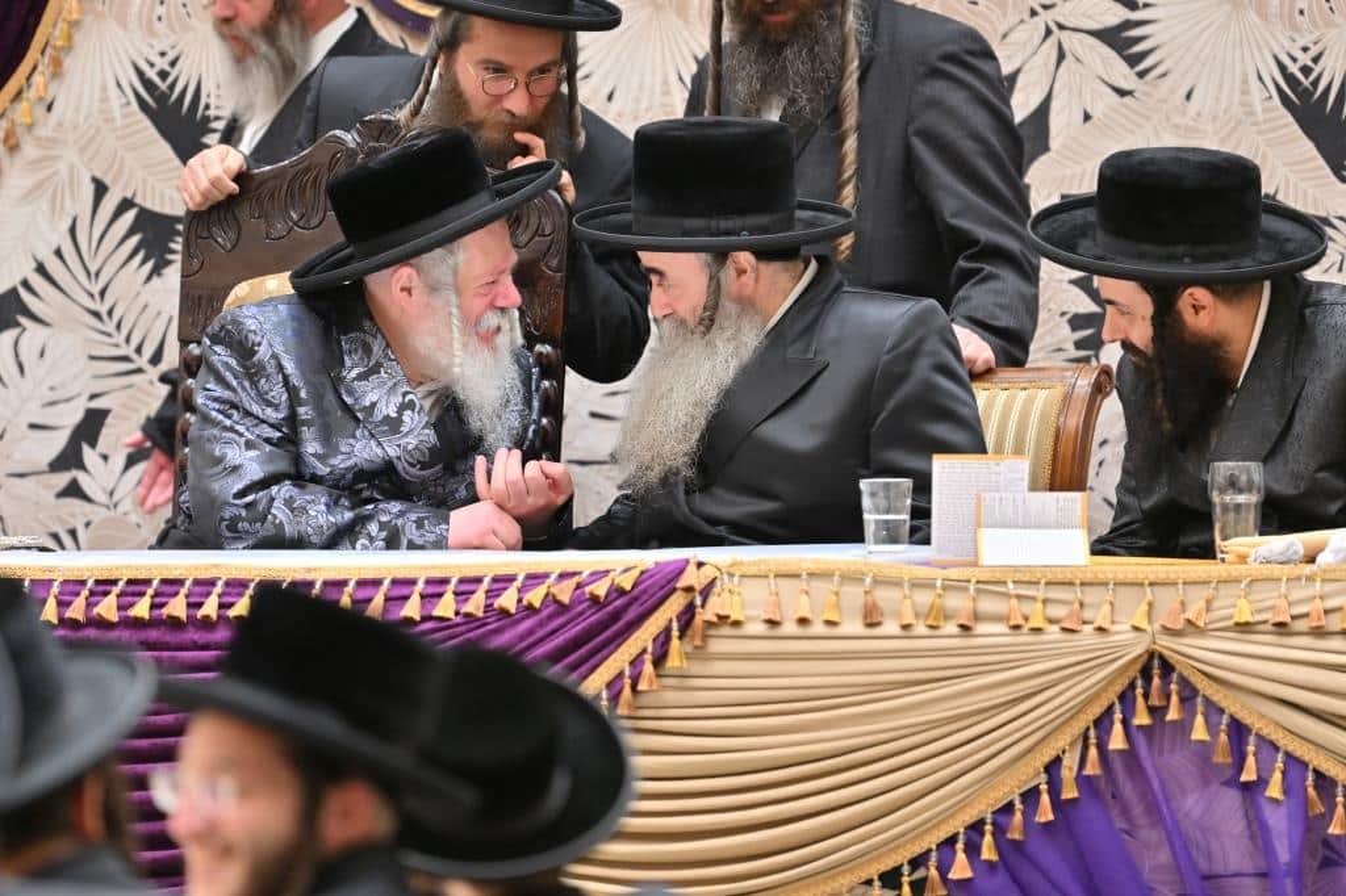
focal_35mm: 300
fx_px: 11212
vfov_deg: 4.6
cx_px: 673
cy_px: 448
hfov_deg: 6.9
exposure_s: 1/200
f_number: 2.8
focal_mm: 200
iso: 500
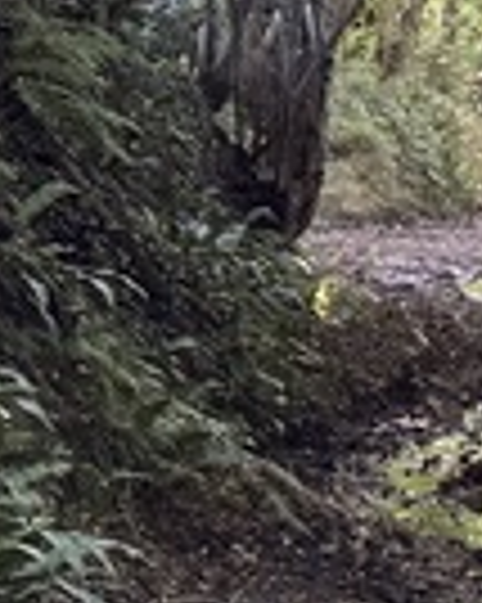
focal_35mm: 210
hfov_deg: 7.3
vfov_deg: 9.2
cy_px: 252
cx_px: 590
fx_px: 3749
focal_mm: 6.86
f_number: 1.78
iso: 250
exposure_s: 1/46
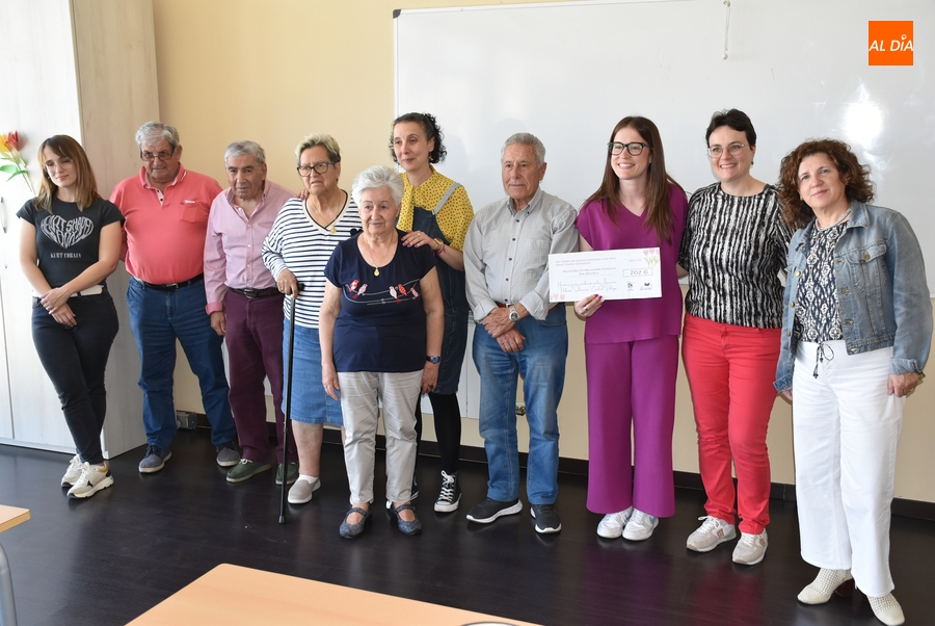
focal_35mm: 36
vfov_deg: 37.0
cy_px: 313
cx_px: 468
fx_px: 936
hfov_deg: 53.1
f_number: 5
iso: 800
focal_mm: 24
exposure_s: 1/100
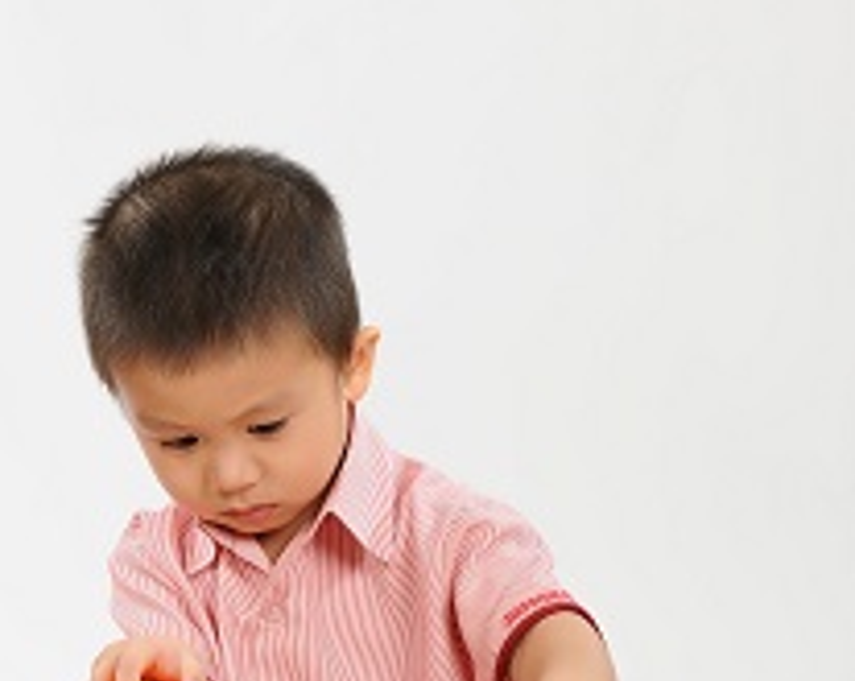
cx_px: -322
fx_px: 6545
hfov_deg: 7.4
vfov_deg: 6.0
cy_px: 475
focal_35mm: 259
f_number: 8
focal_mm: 95
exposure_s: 1/200
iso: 100
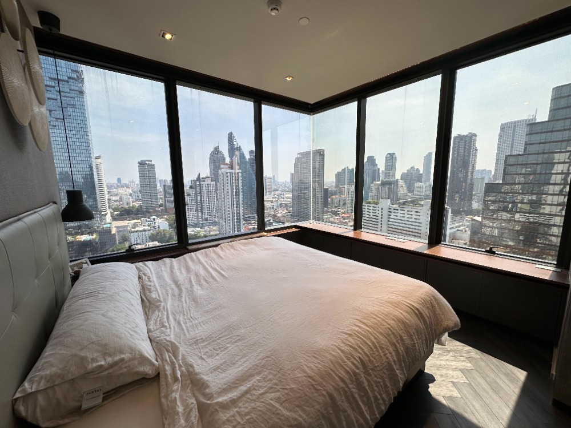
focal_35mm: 14
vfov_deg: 85.7
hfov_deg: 102.1
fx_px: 231
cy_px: 214
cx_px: 286
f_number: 2.2
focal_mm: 2.22
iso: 40
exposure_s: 1/165
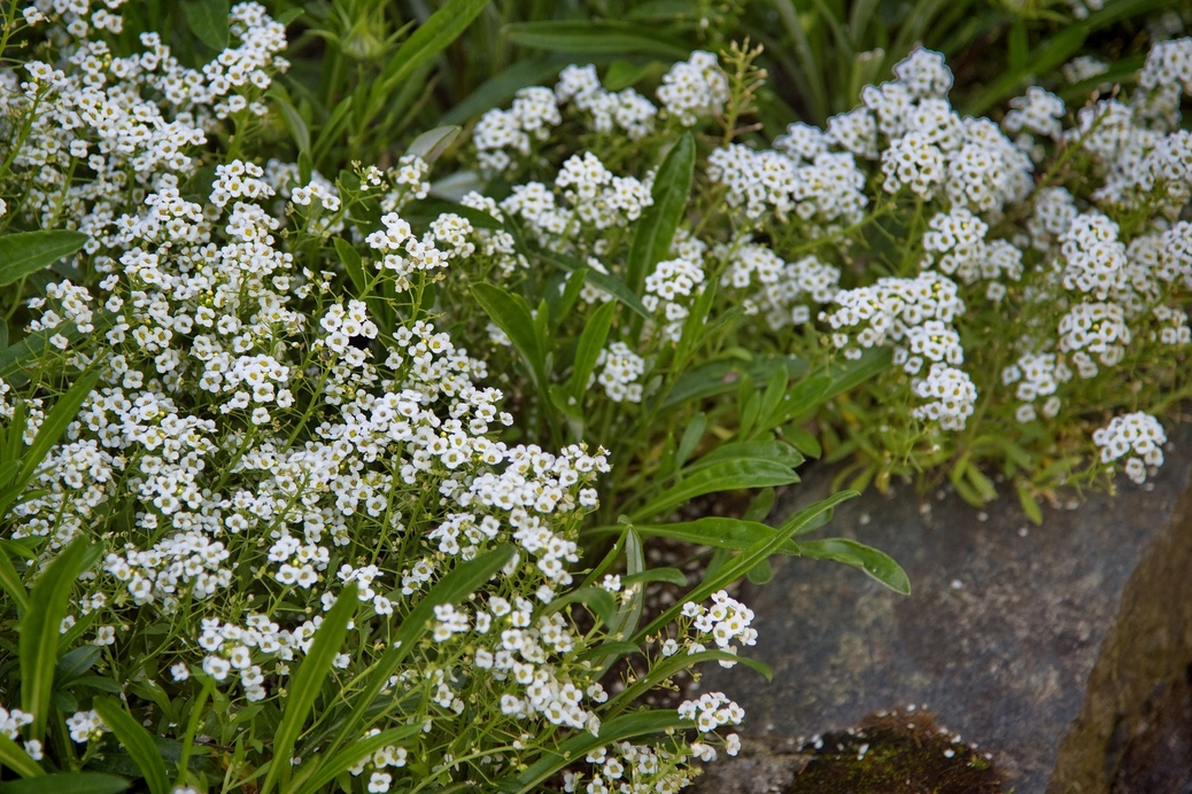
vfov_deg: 9.3
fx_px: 4900
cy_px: 344
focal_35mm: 148
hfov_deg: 13.9
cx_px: 529
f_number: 4
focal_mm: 120
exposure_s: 1/250
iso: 500
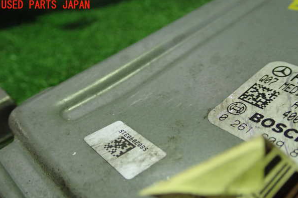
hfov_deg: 48.5
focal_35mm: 40
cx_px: 149
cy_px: 112
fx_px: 331
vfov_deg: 33.3
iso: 640
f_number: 2.7
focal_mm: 6.83
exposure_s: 1/40
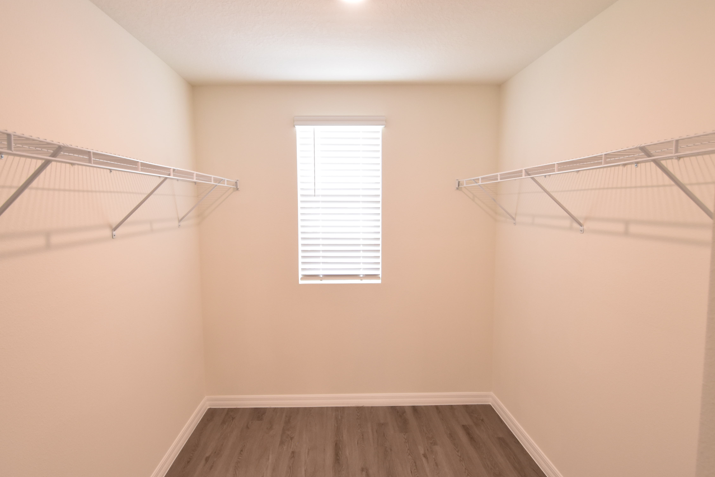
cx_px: 344
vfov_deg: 61.9
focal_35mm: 20
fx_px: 397
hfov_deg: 83.9
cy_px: 238
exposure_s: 1/45
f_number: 3.5
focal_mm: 10
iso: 800
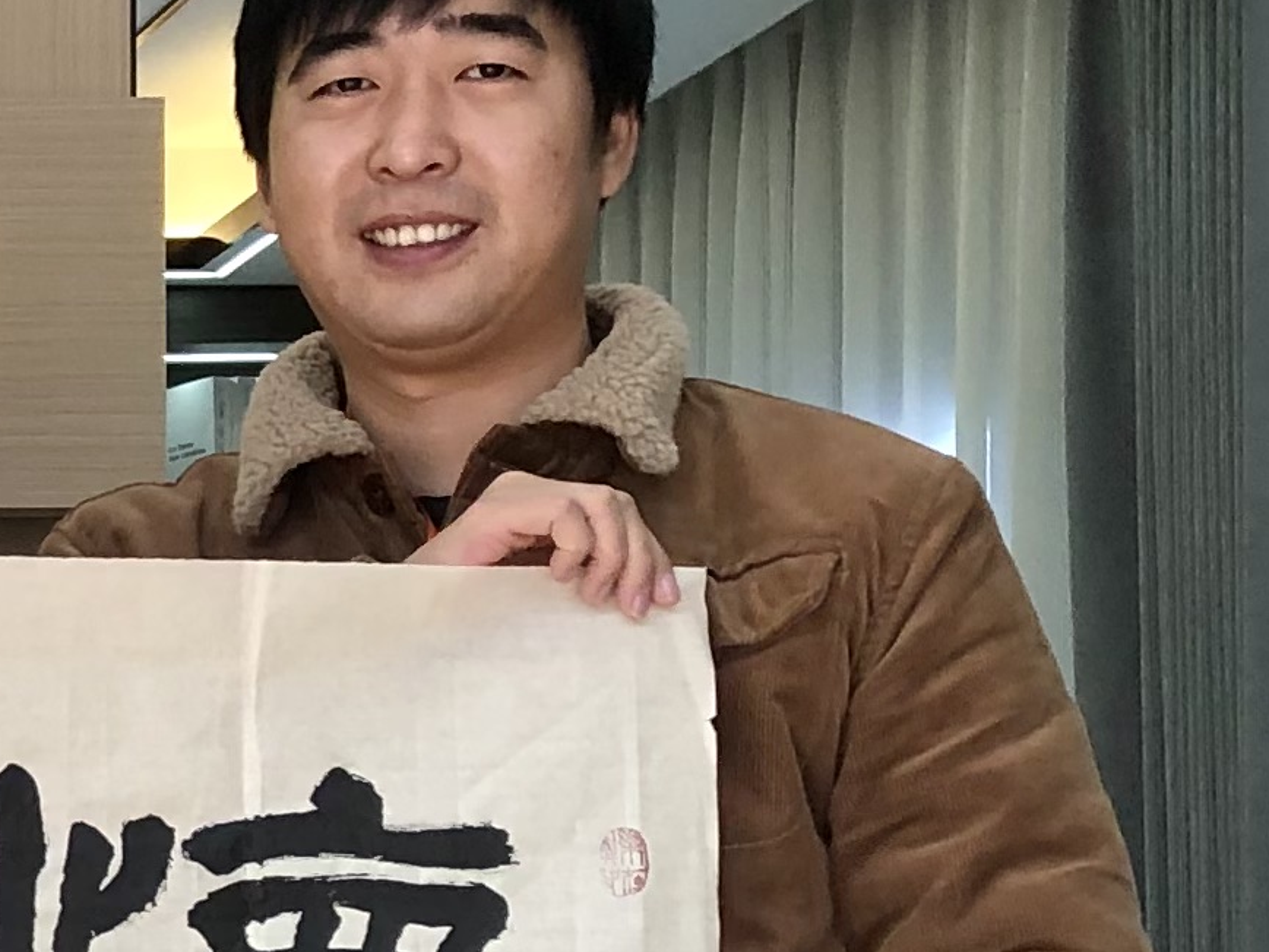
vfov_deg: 11.1
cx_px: -1437
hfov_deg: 12.8
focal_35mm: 130
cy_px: 1223
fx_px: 4766
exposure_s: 1/50
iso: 25
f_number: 1.8
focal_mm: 4
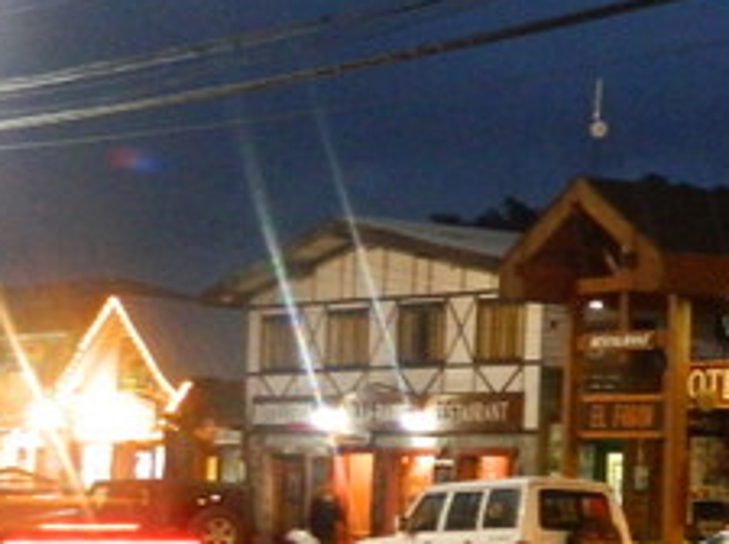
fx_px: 3070
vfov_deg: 10.1
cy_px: 440
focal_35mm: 146
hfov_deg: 12.5
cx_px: 1277
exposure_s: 1/2.5
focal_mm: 7.3
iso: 400
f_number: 3.5
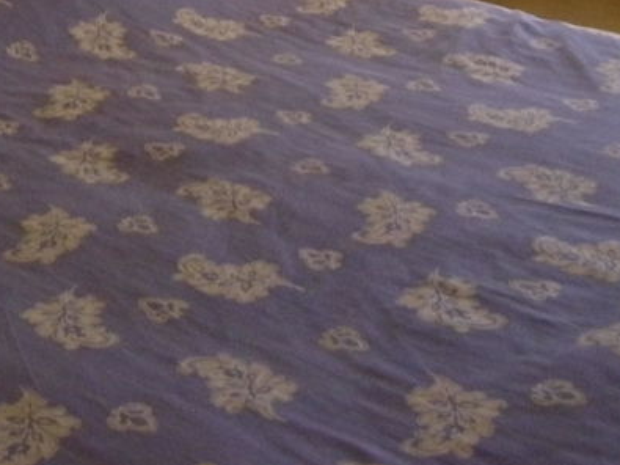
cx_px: 44
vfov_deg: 16.0
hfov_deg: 22.4
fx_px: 1522
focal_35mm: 85
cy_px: -225
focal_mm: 4.7
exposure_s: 1/52.6
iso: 400
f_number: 2.8
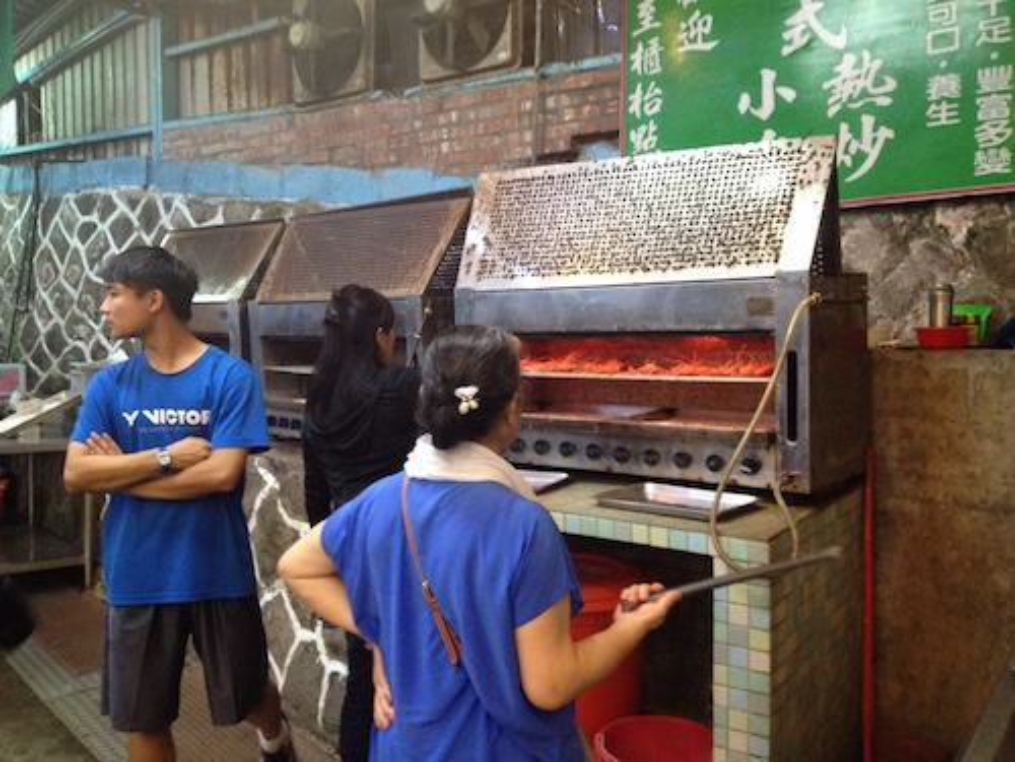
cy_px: 381
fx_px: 1026
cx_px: 508
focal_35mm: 35
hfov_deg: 52.6
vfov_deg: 40.7
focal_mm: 4.28
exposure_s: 1/20
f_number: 2.4
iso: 250
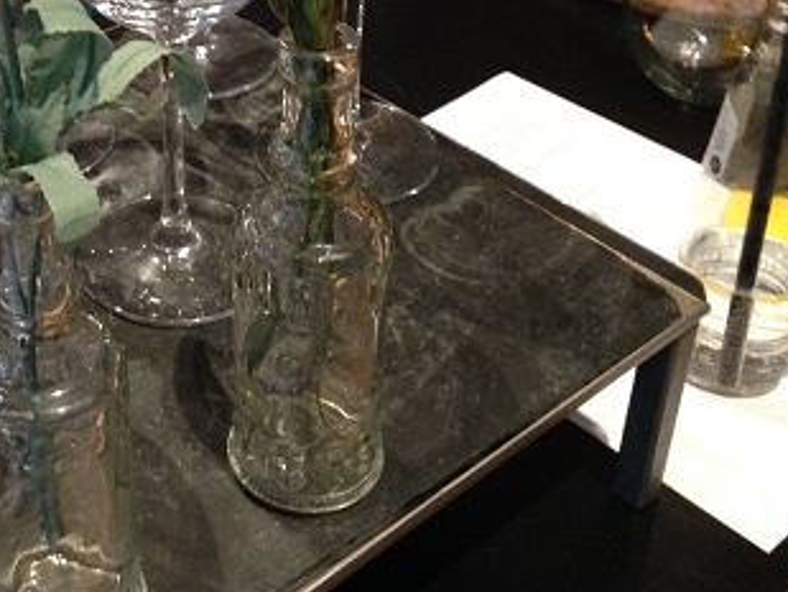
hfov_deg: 29.2
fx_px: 1457
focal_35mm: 64
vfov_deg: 22.3
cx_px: 102
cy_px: 43
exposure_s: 1/15
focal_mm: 4.12
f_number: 2.4
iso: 320
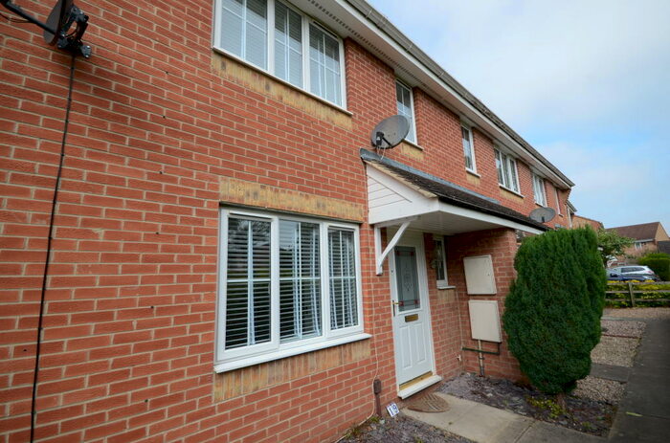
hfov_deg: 100.5
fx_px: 278
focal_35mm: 15
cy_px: 222
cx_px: 335
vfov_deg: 77.0
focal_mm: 10
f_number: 7.1
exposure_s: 1/200
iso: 100
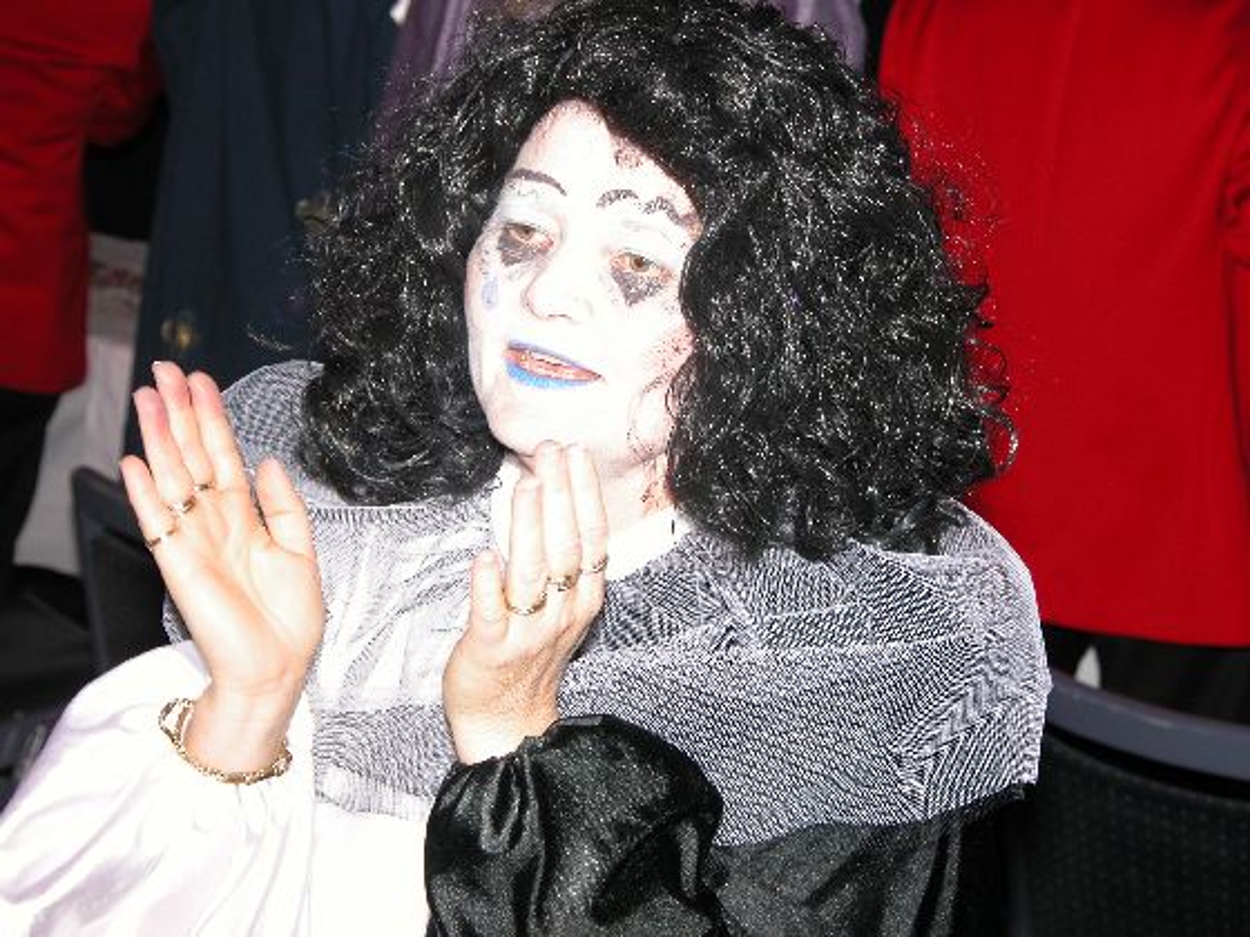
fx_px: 4189
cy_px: 468
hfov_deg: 17.0
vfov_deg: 12.8
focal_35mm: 116
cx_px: 625
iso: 100
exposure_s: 1/125
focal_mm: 29.5
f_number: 3.7
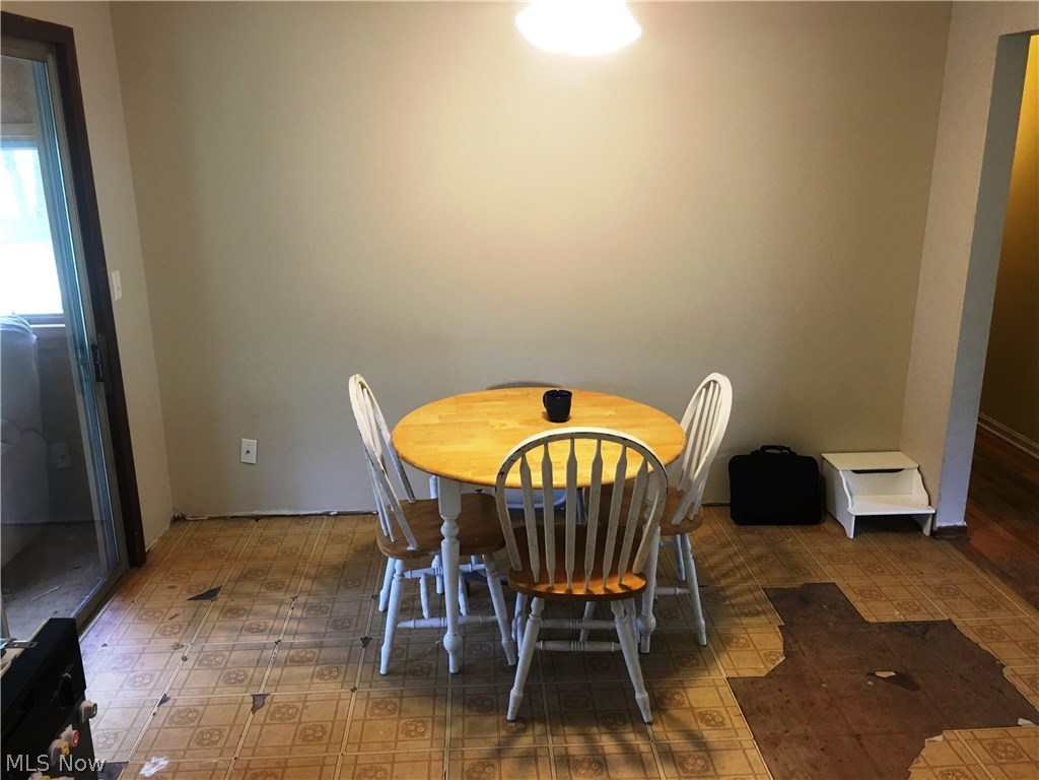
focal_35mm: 29
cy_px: 390
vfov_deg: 48.2
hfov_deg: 61.7
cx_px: 520
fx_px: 870
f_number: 2.2
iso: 100
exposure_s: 1/30
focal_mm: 4.15
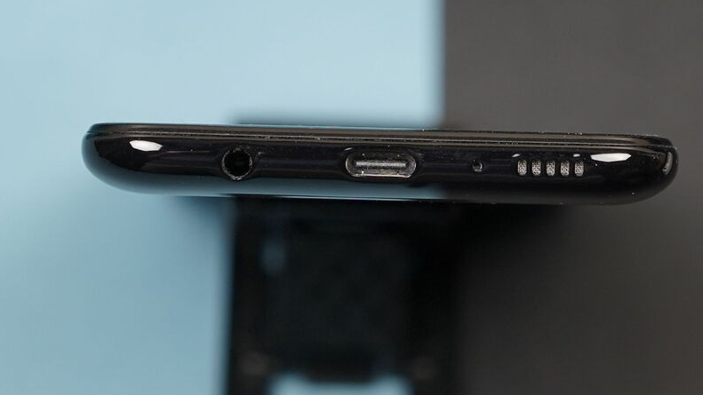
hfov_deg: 30.1
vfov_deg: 17.2
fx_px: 1305
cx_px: 376
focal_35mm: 70
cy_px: 167
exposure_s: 1/125
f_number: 3.5
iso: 500
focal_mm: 55
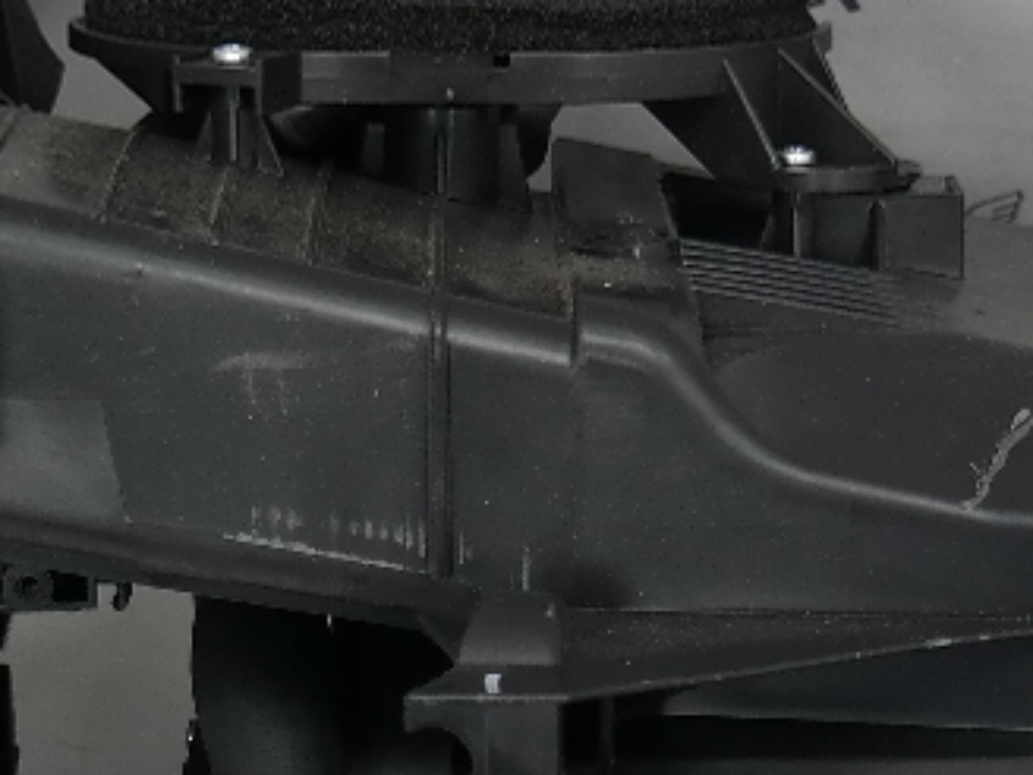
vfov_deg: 8.8
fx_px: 4984
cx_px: 570
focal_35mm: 167
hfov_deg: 11.8
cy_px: 942
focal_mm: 22
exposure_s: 1/40
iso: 400
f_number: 4
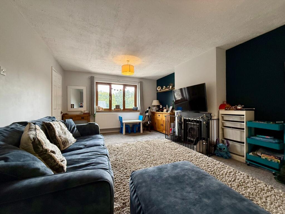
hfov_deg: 102.1
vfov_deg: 85.7
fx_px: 115
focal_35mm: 14
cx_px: 142
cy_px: 107
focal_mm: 2.22
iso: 250
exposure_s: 1/99
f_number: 2.2
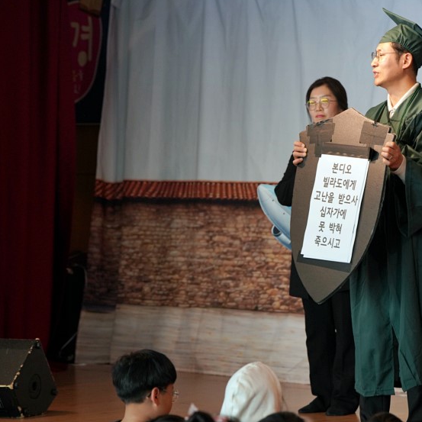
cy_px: 224
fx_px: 2345
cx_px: 293
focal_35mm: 170
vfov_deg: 10.3
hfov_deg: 10.3
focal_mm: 123
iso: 1600
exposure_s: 1/160
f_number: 4
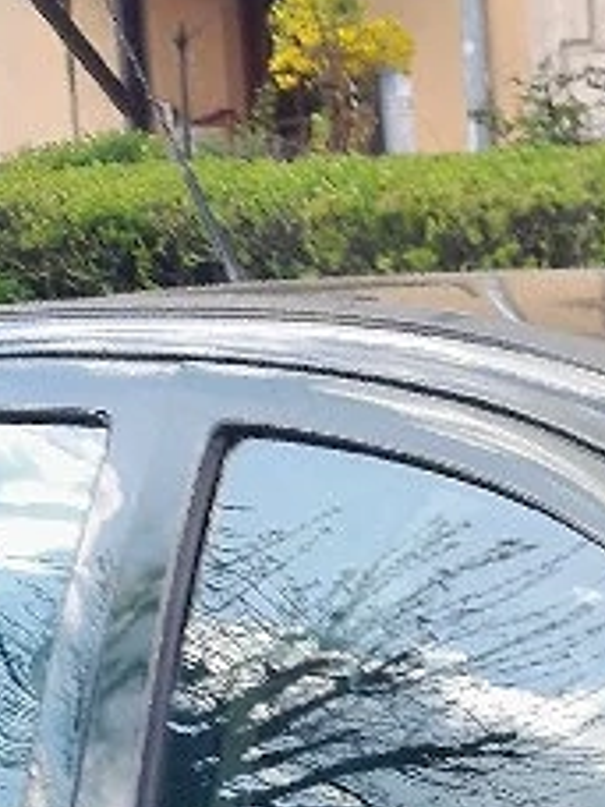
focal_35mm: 158
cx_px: 842
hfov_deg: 9.2
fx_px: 3682
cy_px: 1152
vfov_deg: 12.0
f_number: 1.8
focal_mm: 4
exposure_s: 1/111
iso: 20
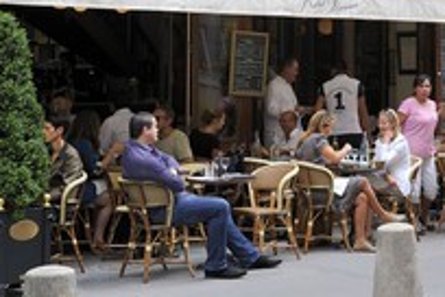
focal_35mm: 103
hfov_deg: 19.6
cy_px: 11
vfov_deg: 13.1
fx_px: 1273
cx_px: 366
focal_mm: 50
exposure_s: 1/160
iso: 200
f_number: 5
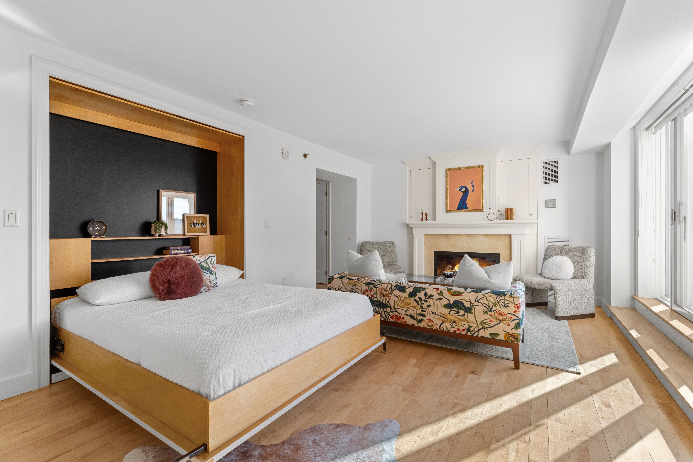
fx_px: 306
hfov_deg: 97.1
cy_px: 231
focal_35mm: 16
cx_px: 346
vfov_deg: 74.1
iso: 1600
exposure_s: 1/40
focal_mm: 15.9
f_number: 11
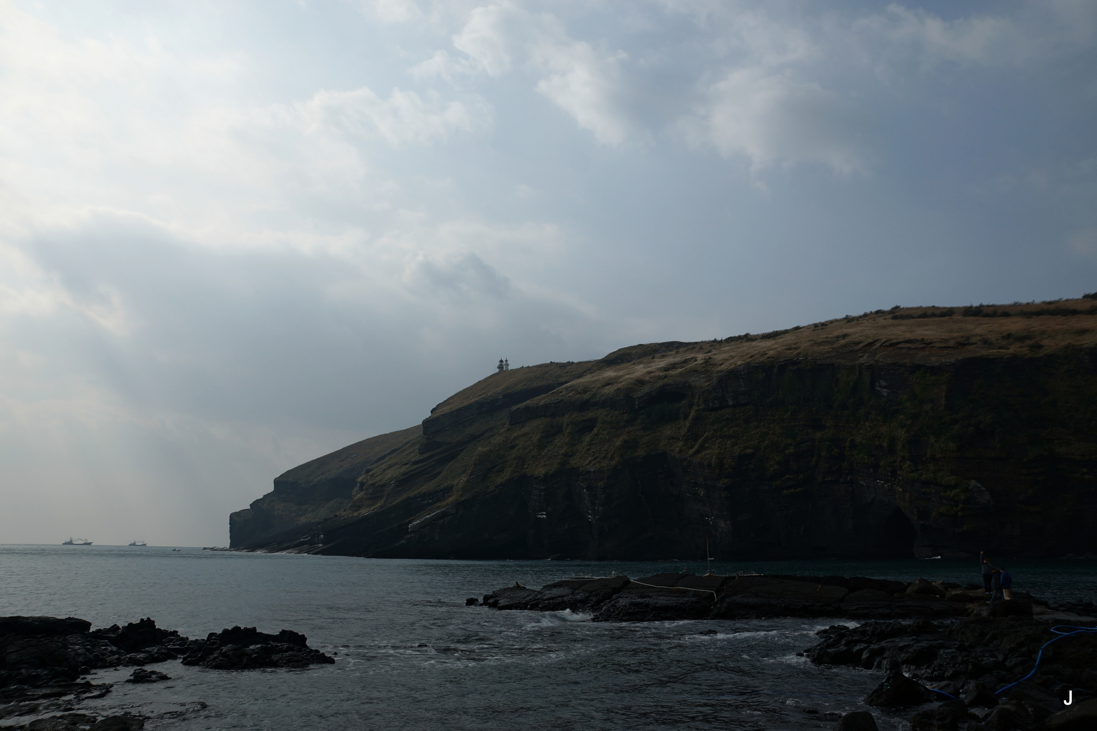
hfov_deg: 73.7
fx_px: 731
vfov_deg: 53.1
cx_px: 548
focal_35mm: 24
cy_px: 366
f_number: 8
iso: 100
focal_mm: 16
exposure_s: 1/800
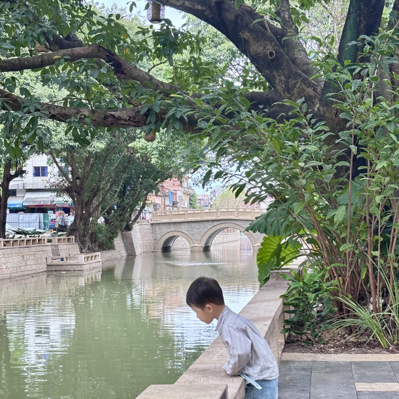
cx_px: 199
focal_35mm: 62
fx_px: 809
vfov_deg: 27.7
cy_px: 229
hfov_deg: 27.7
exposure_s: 1/198
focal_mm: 5.96
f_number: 1.6
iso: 32
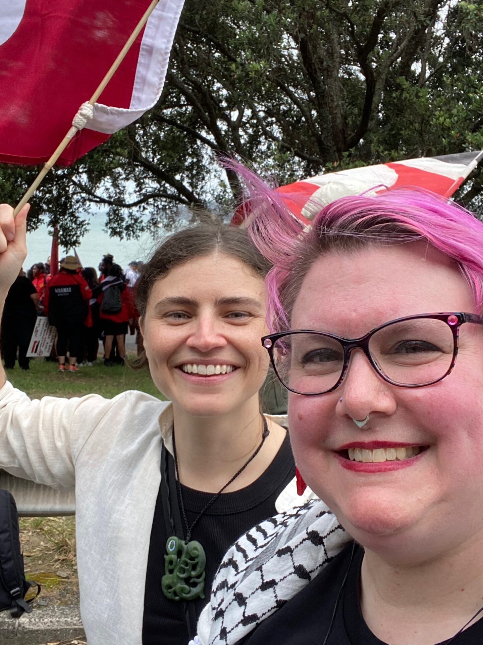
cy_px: 320
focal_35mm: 40
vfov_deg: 46.8
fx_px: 744
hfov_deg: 35.9
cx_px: 219
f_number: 2.2
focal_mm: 2.71
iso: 25
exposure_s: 1/450
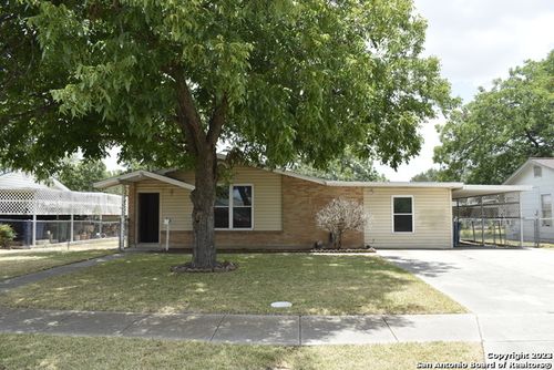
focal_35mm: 27
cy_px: 185
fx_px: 416
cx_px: 277
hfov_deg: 67.4
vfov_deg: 48.0
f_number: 8
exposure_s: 1/250
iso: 160
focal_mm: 18
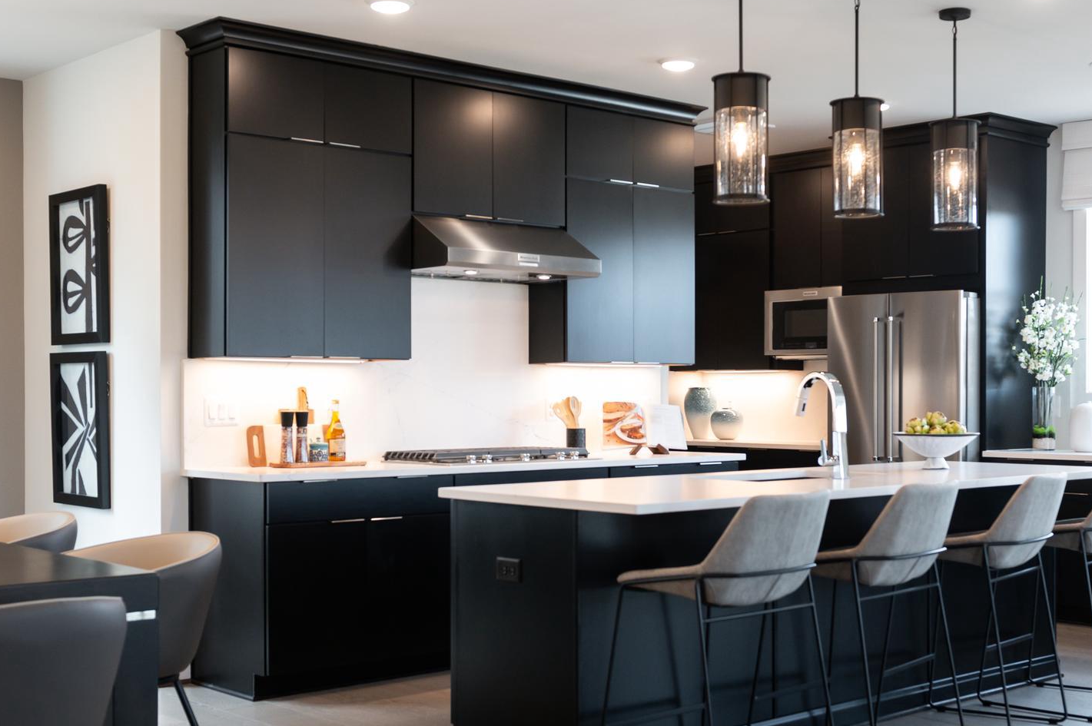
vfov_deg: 27.5
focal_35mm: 49
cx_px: 610
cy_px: 376
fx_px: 1485
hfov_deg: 40.3
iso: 800
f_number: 4
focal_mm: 34
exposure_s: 1/125
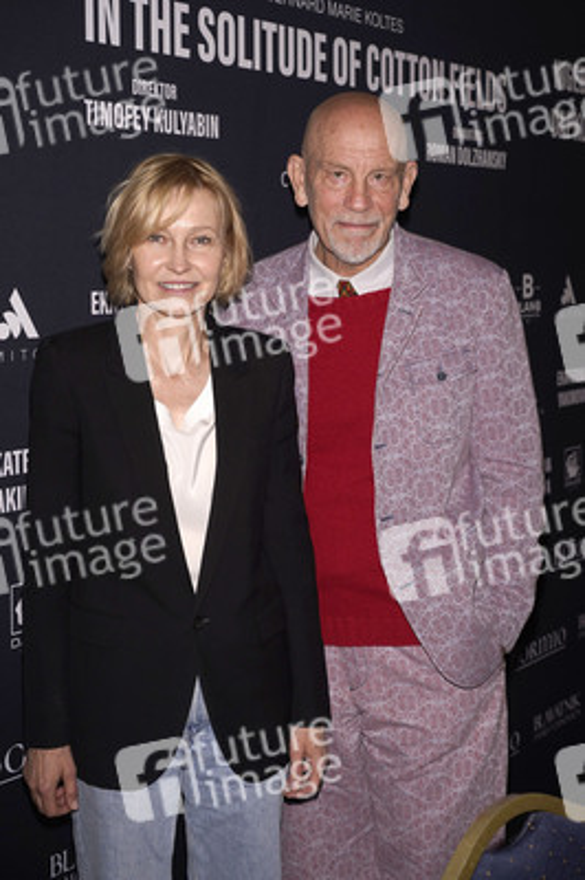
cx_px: 292
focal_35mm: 47
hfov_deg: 28.6
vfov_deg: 41.9
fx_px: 1148
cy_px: 440
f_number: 5.6
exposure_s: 1/160
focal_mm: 47
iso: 100
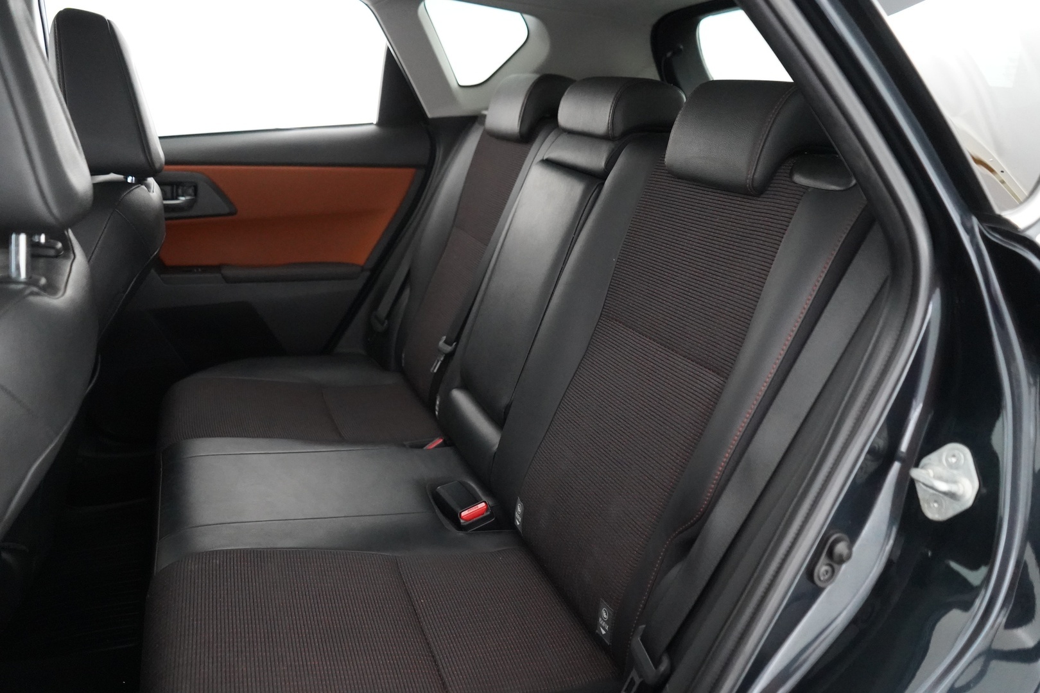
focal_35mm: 28
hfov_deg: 65.5
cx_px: 520
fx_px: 809
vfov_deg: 46.4
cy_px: 346
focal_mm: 28
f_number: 3.5
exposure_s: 1/80
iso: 12800
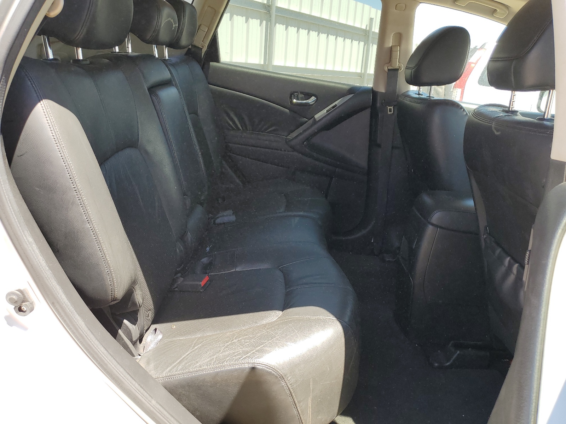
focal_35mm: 26
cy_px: 212
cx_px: 283
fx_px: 425
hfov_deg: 67.3
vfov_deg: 53.1
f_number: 1.5
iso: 50
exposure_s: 1/303
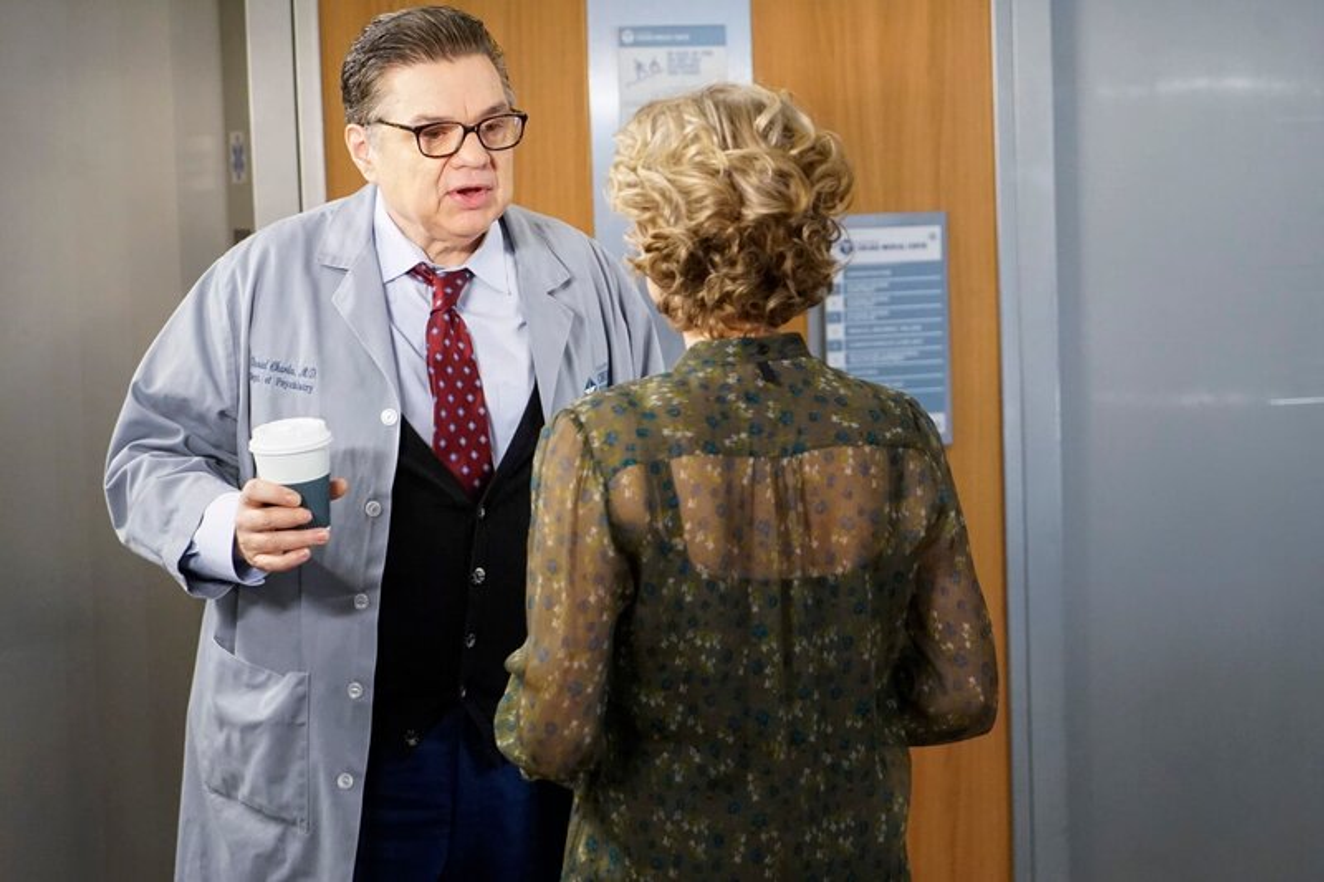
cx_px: 662
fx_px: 2574
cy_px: 441
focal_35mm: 70
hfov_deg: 28.8
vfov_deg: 19.4
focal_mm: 70
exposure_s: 1/100
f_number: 4
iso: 6400
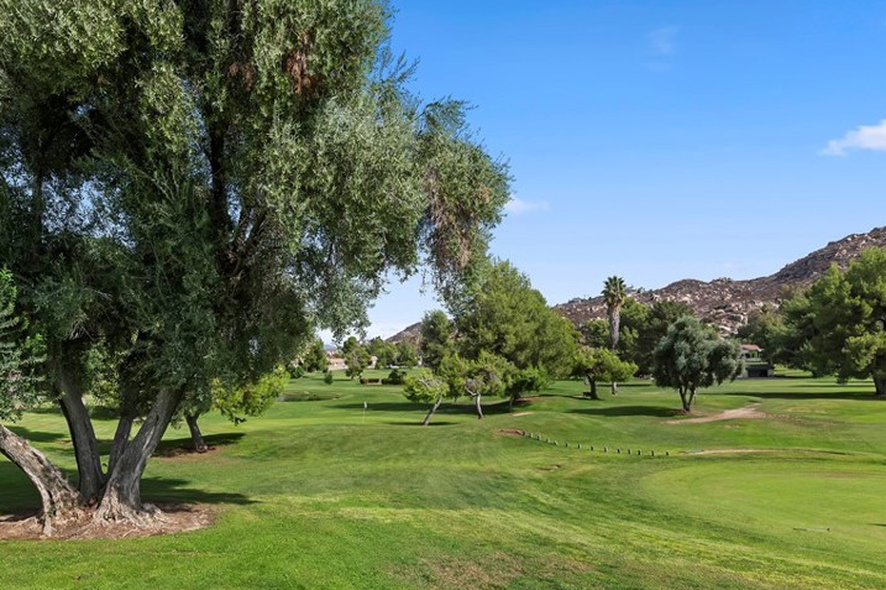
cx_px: 368
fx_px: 492
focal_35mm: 20
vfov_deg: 61.3
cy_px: 356
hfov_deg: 83.3
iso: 500
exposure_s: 1/400
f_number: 13
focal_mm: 14
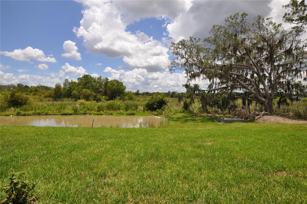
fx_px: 147
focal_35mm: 17
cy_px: 102
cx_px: 154
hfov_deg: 92.5
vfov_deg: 69.5
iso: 200
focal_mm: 11.5
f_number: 10
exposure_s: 1/400
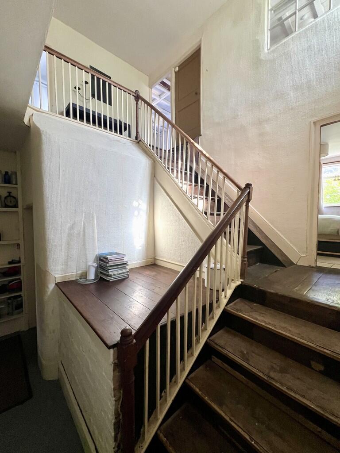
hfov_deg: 89.9
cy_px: 226
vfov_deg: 106.2
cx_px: 170
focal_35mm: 13
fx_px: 170
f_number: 1.8
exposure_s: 1/99
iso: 160
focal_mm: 1.57
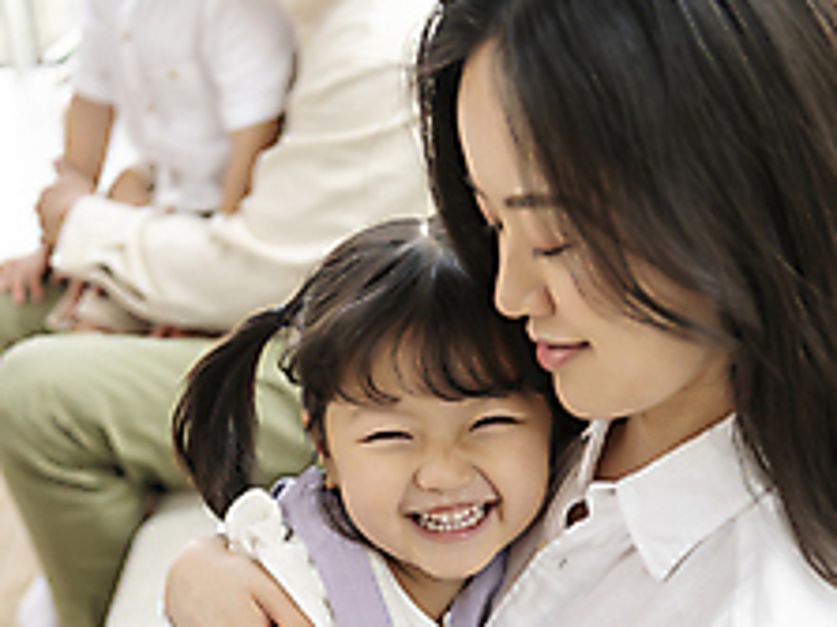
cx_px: 426
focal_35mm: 83
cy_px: 661
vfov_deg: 17.3
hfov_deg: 23.6
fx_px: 2006
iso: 250
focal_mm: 48
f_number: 2.8
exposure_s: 1/125
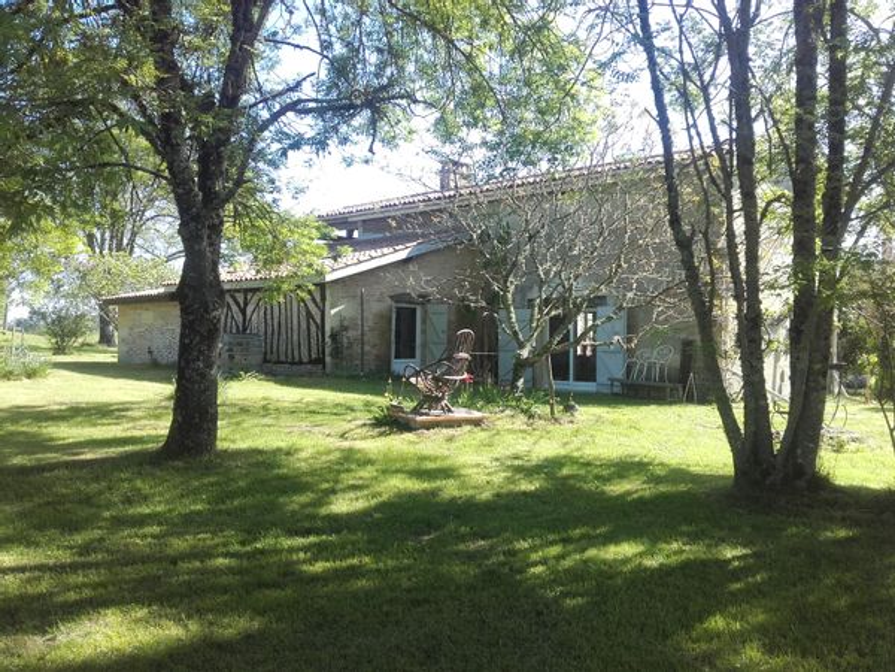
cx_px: 448
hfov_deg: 58.4
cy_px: 336
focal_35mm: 31
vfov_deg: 45.4
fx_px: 802
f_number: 2.2
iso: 50
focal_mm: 3.31
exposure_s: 1/260
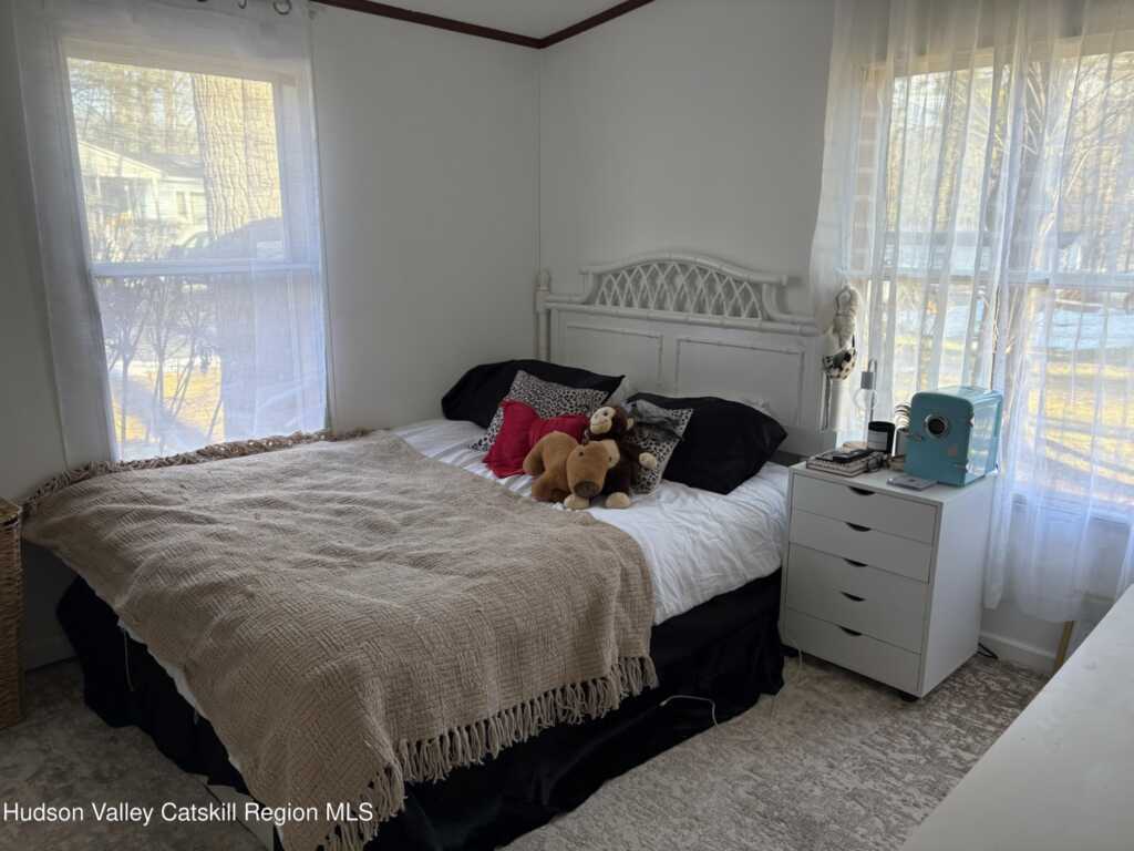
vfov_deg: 53.1
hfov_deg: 67.3
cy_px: 426
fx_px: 852
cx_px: 567
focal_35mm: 26
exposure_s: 1/156
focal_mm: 5.96
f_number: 1.6
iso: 100
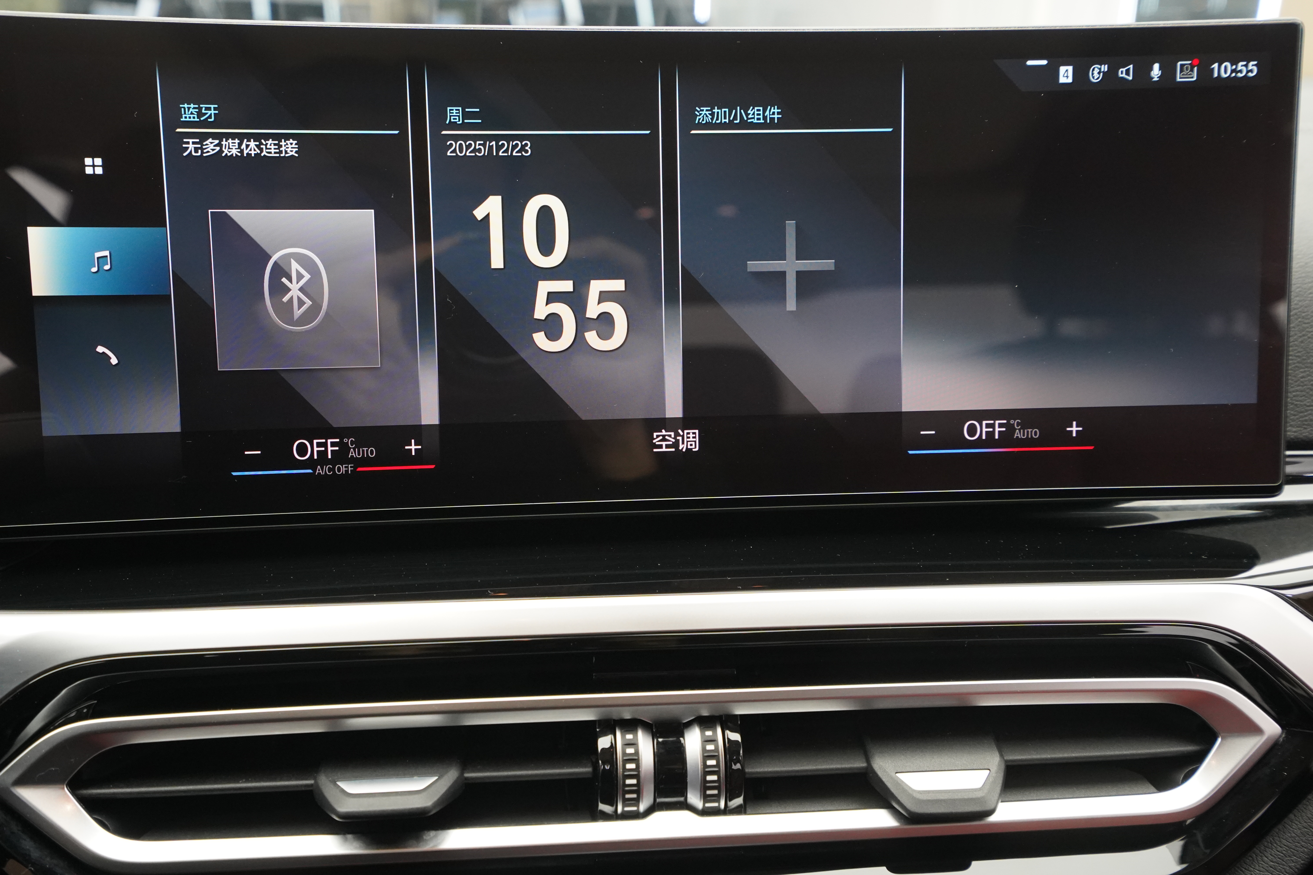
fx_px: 1276
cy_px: 438
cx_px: 656
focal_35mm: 35
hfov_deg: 54.4
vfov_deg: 37.9
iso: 5000
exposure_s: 1/200
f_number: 7.1
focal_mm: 35
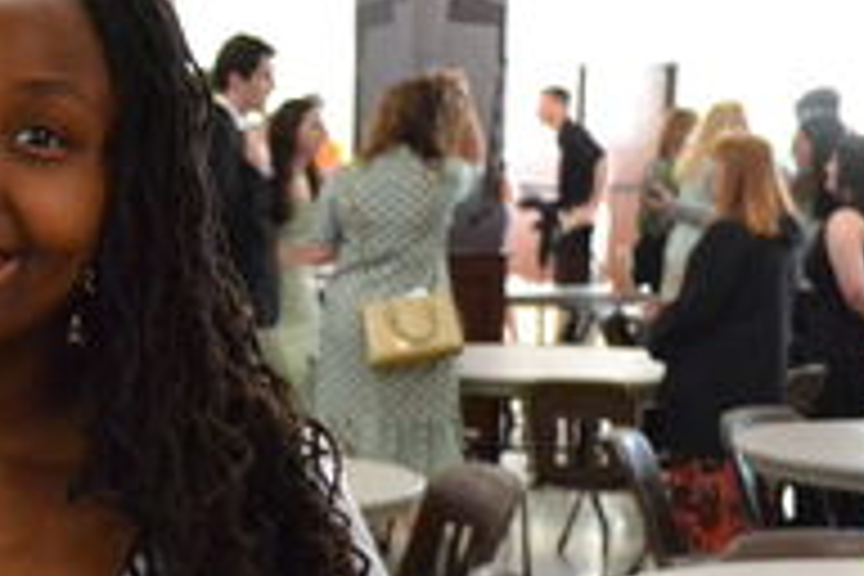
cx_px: -277
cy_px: 549
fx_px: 3000
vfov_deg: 10.9
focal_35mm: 125
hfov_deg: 15.5
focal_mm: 26
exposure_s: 1/200
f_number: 4.2
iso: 3200
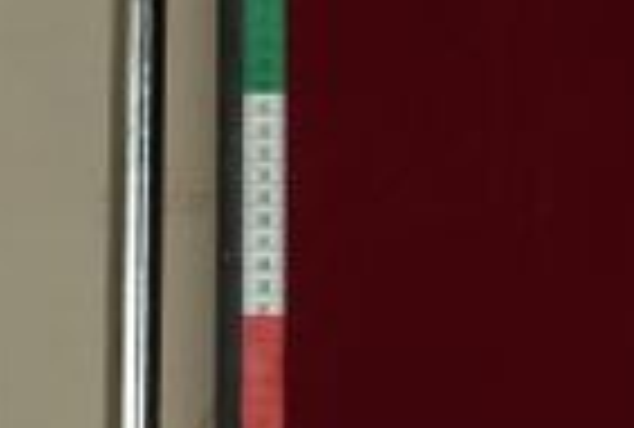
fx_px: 5668
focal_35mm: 321
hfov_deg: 6.4
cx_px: 481
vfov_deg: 4.3
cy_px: -106
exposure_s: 1/20
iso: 160
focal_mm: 59
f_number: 13
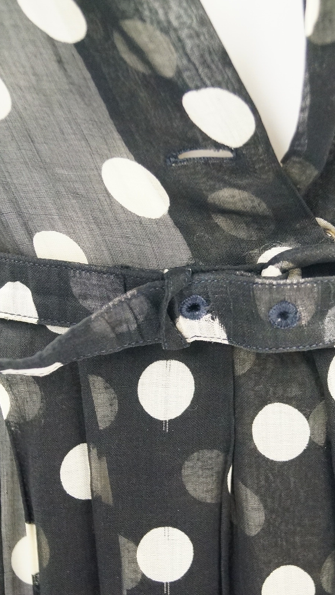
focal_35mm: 62
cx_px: 256
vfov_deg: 33.8
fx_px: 979
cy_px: 296
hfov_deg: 19.3
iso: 3200
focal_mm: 26
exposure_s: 1/40
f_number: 4.5
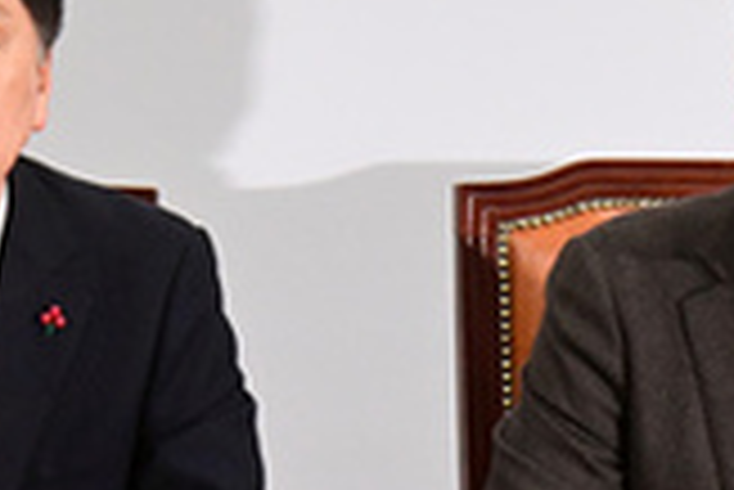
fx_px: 6408
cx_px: -108
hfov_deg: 6.5
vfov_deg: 4.4
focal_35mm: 314
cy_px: -196
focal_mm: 80
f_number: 8
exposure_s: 1/320
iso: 6400
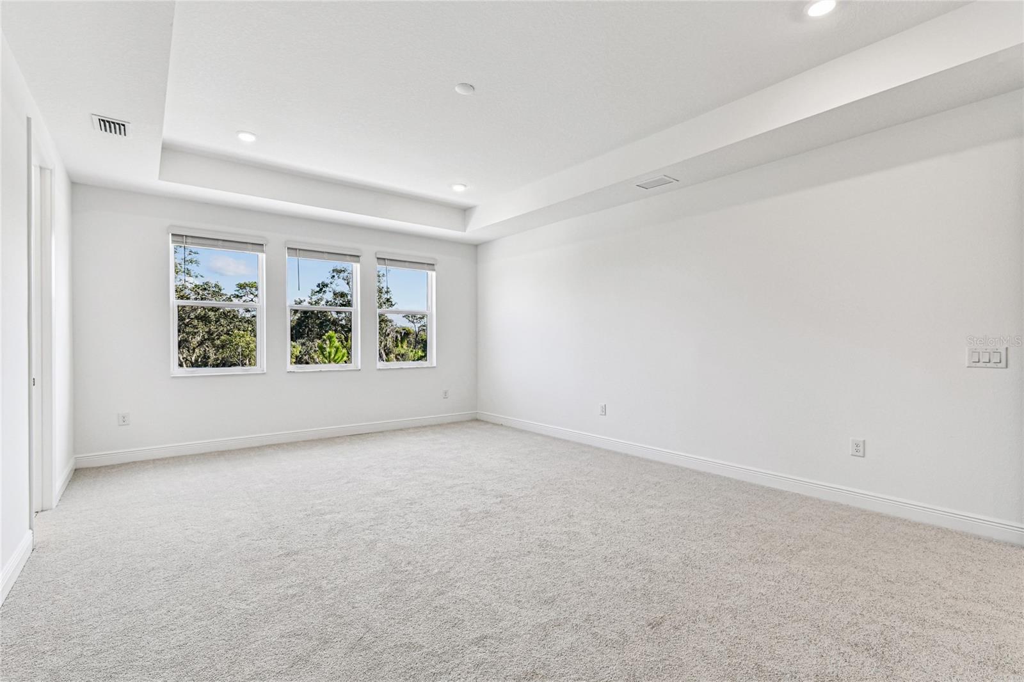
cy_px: 341
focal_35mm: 15
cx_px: 512
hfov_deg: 100.4
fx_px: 427
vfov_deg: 77.3
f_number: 7.1
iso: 100
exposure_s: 1/50
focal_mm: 10
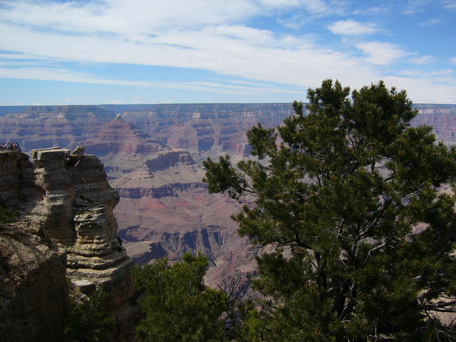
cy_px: 171
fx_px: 461
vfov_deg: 40.7
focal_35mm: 35
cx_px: 228
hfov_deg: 52.6
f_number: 8
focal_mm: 5.8
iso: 50
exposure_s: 1/200
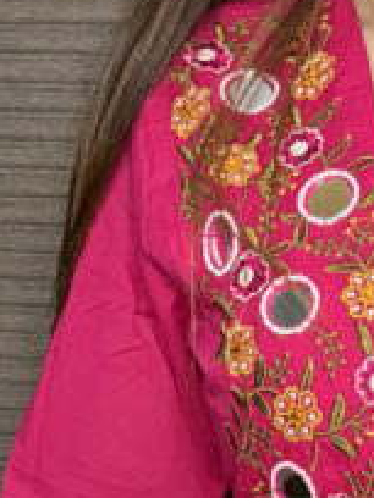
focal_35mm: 119
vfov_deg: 14.0
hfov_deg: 12.3
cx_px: 401
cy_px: 985
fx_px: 1714
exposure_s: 1/50
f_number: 1.6
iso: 200
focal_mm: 5.96
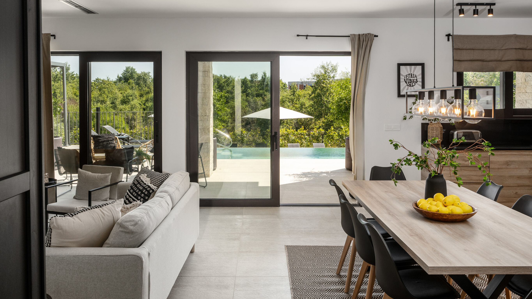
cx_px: 270
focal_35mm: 29
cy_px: 152
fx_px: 409
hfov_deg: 66.1
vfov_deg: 40.2
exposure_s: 1/200
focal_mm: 18.4
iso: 320
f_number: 10
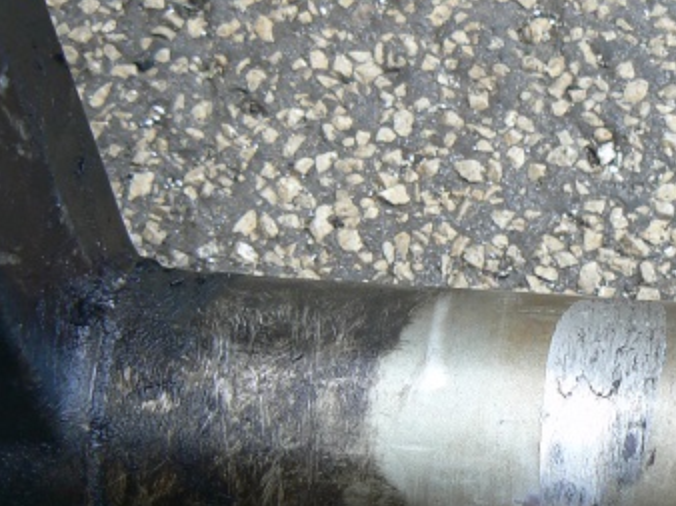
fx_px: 1464
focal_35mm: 75
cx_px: 368
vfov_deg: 19.5
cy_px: 350
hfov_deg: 26.0
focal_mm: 6
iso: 80
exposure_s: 1/50
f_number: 2.8
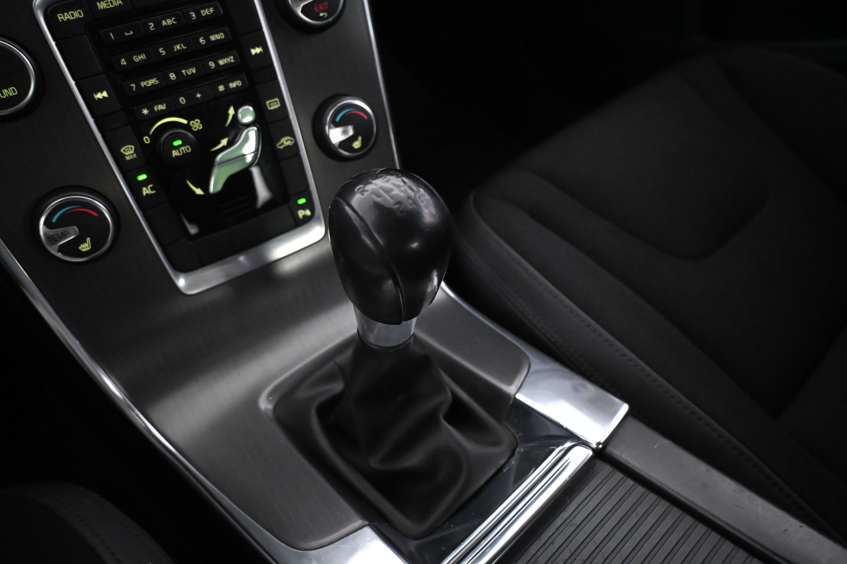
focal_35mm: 27
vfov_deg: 47.9
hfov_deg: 67.4
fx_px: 635
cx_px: 424
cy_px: 282
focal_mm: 18
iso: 5600
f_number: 3.5
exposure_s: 1/60
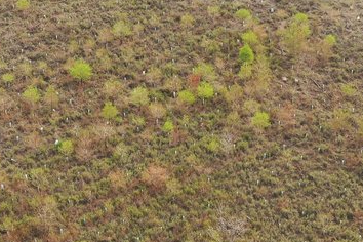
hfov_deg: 22.8
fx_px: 897
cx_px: 118
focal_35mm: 89
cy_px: -15
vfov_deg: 15.0
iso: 100
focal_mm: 10.26
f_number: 4.5
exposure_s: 1/160
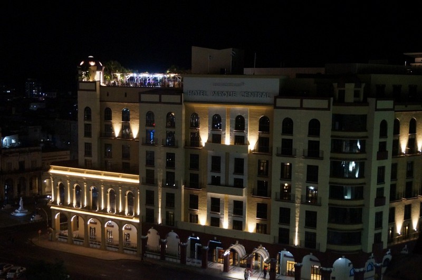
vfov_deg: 31.8
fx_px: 492
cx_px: 211
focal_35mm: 42
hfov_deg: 46.5
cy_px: 140
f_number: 4.5
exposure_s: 1/20
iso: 3200
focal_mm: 28
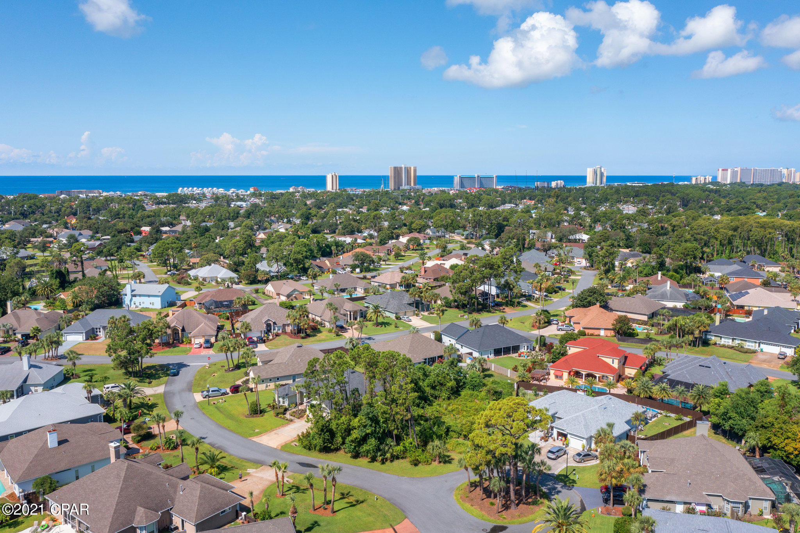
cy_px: 266
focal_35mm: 28
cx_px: 400
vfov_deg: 46.4
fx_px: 622
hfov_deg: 65.5
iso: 100
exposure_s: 1/500
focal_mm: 10.26
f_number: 5.6
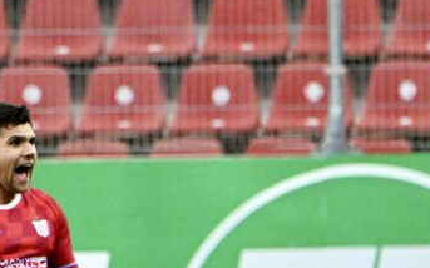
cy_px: 424
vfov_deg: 1.1
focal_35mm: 1219
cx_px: -94
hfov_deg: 1.7
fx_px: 14278
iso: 8000
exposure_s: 1/1600
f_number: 5.6
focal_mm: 400
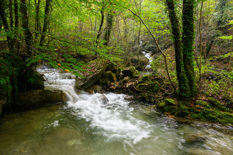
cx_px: 116
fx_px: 155
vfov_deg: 53.1
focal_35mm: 24
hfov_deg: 73.7
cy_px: 78
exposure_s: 1/13
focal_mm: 24
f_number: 8
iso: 800
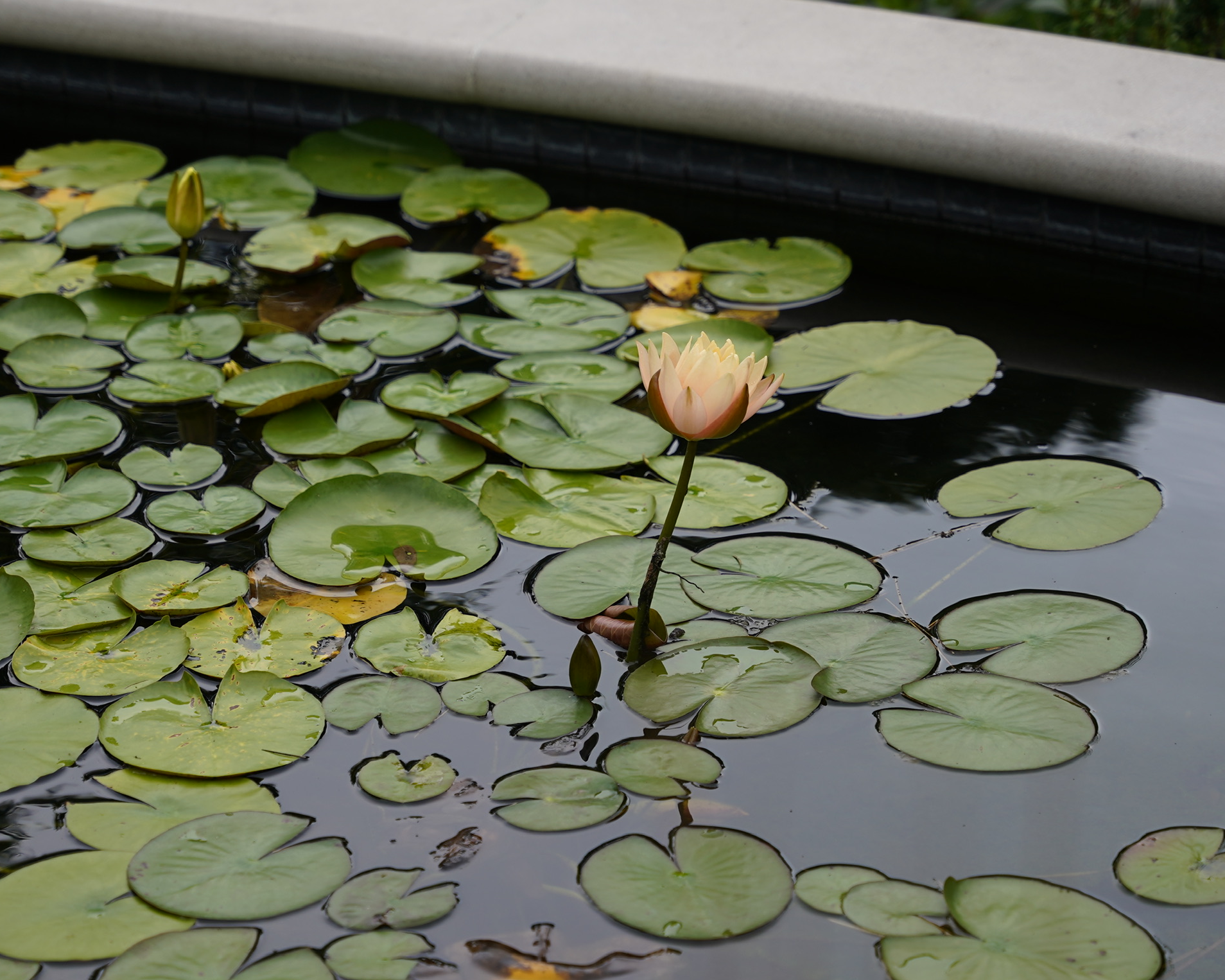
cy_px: 488
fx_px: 4314
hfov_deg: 16.2
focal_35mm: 119
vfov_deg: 13.0
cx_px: 535
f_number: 2.8
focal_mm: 70
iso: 125
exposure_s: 1/400
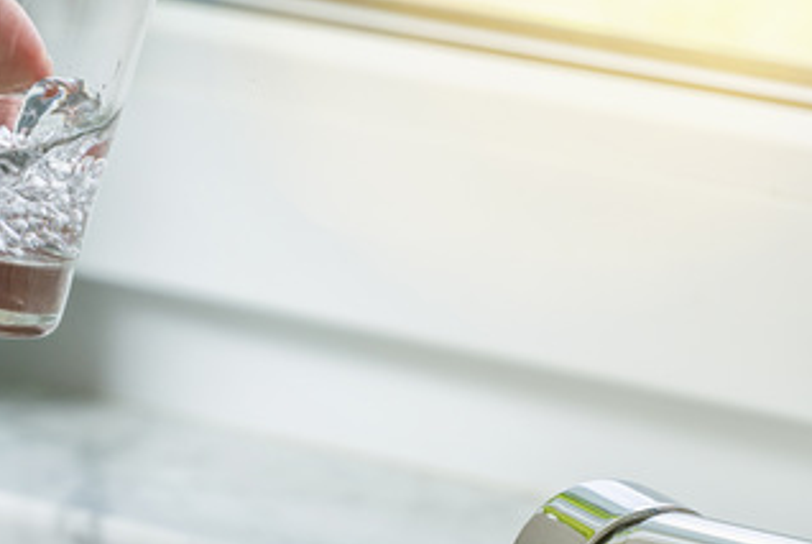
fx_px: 8673
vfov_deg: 3.6
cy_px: 148
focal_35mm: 384
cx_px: 133
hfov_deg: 5.4
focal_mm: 168
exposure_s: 1/100
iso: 100
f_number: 5.6
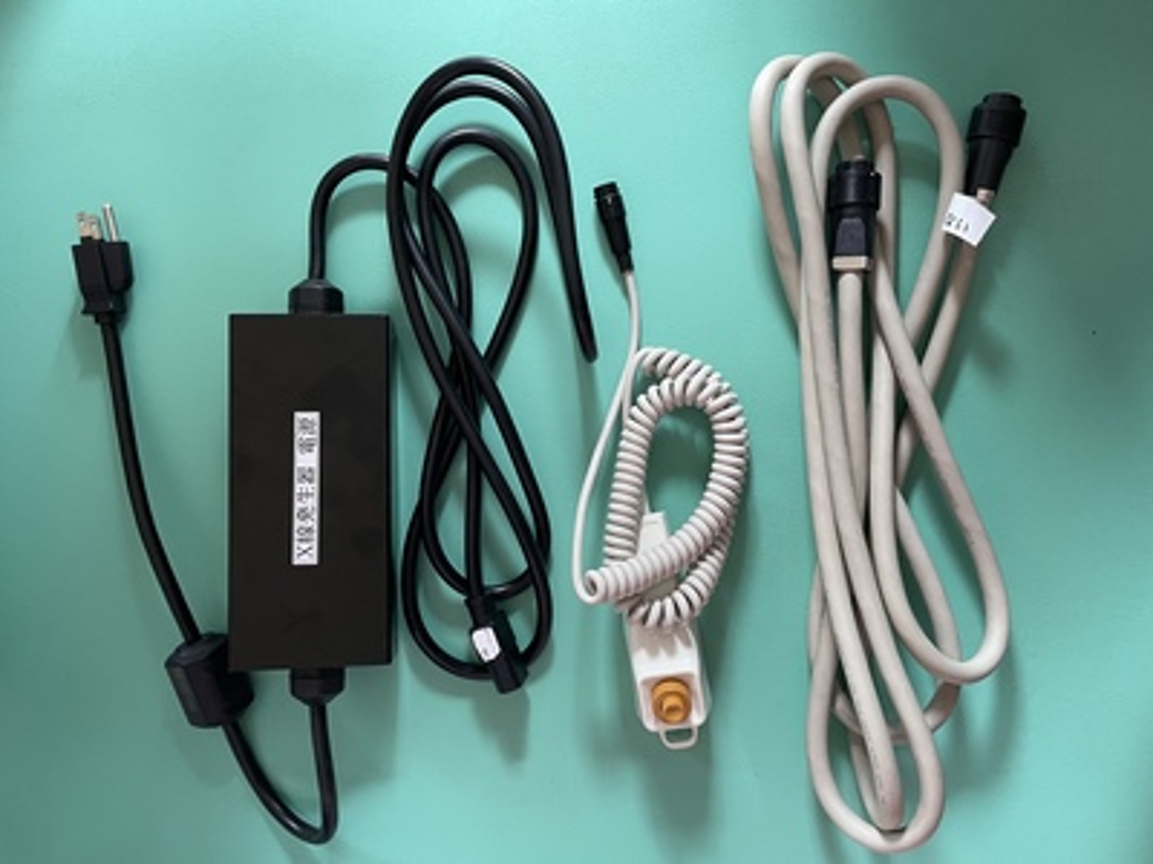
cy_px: 432
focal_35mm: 26
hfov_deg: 67.3
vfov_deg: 53.1
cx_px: 576
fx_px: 866
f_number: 1.6
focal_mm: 4.2
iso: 200
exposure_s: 1/50
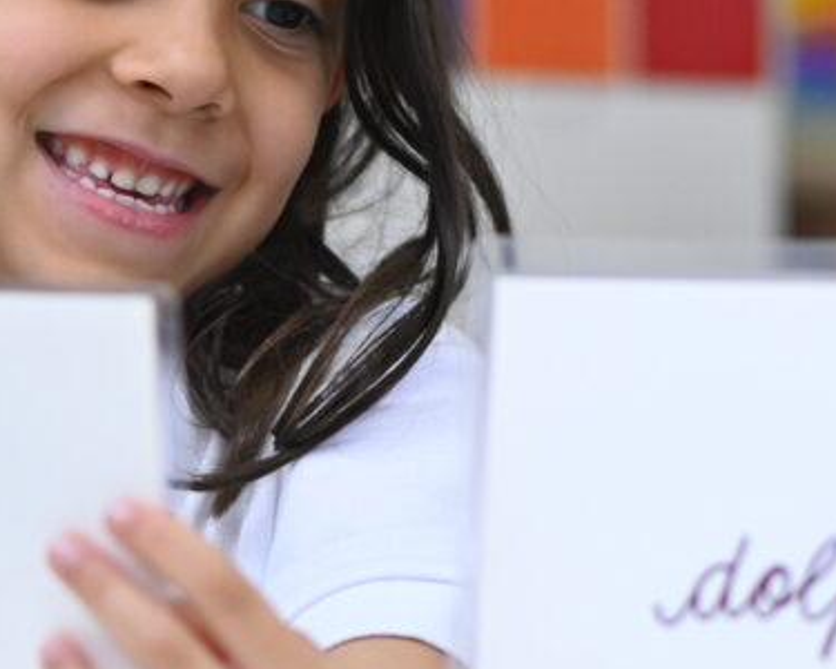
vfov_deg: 3.8
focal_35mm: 403
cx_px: 455
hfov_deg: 4.8
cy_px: 119
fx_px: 9971
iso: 2000
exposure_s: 1/500
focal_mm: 105
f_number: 3.2
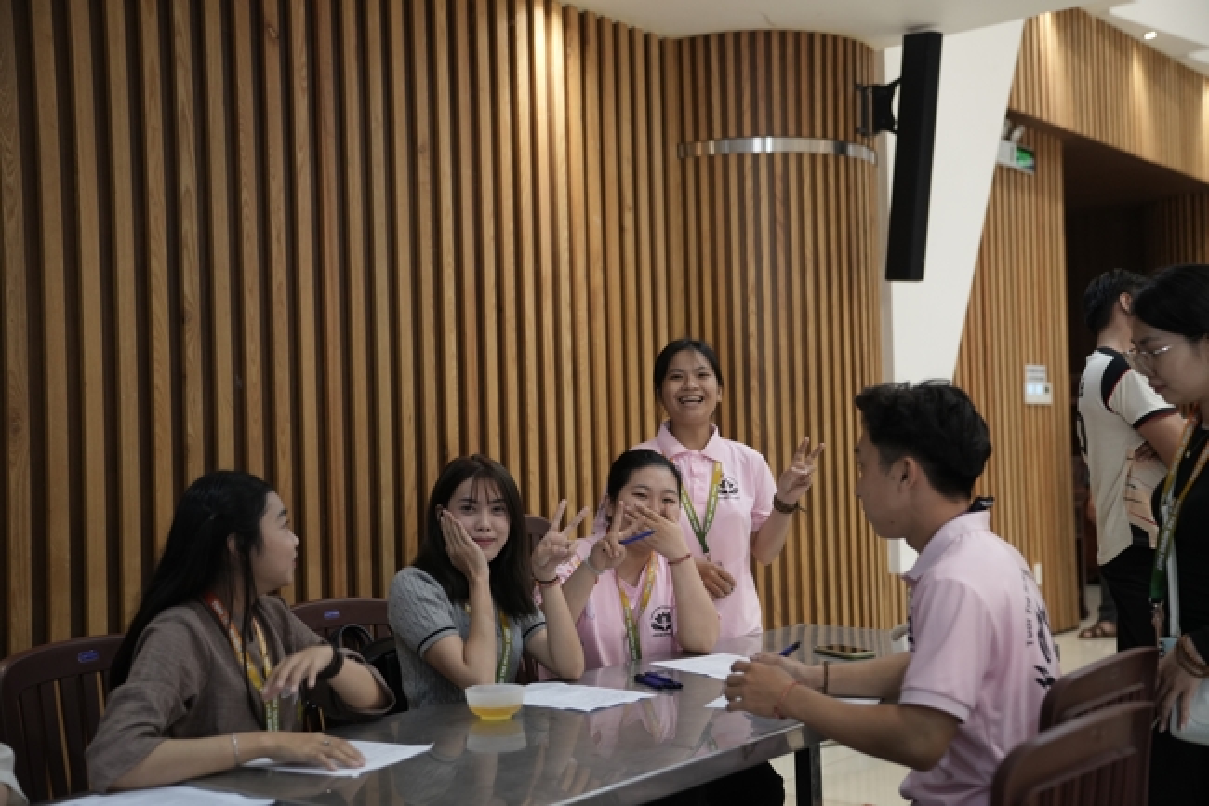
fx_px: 1444
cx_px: 604
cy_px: 403
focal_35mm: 43
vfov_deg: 31.2
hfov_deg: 45.4
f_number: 2.5
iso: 1600
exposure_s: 1/125
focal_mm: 43
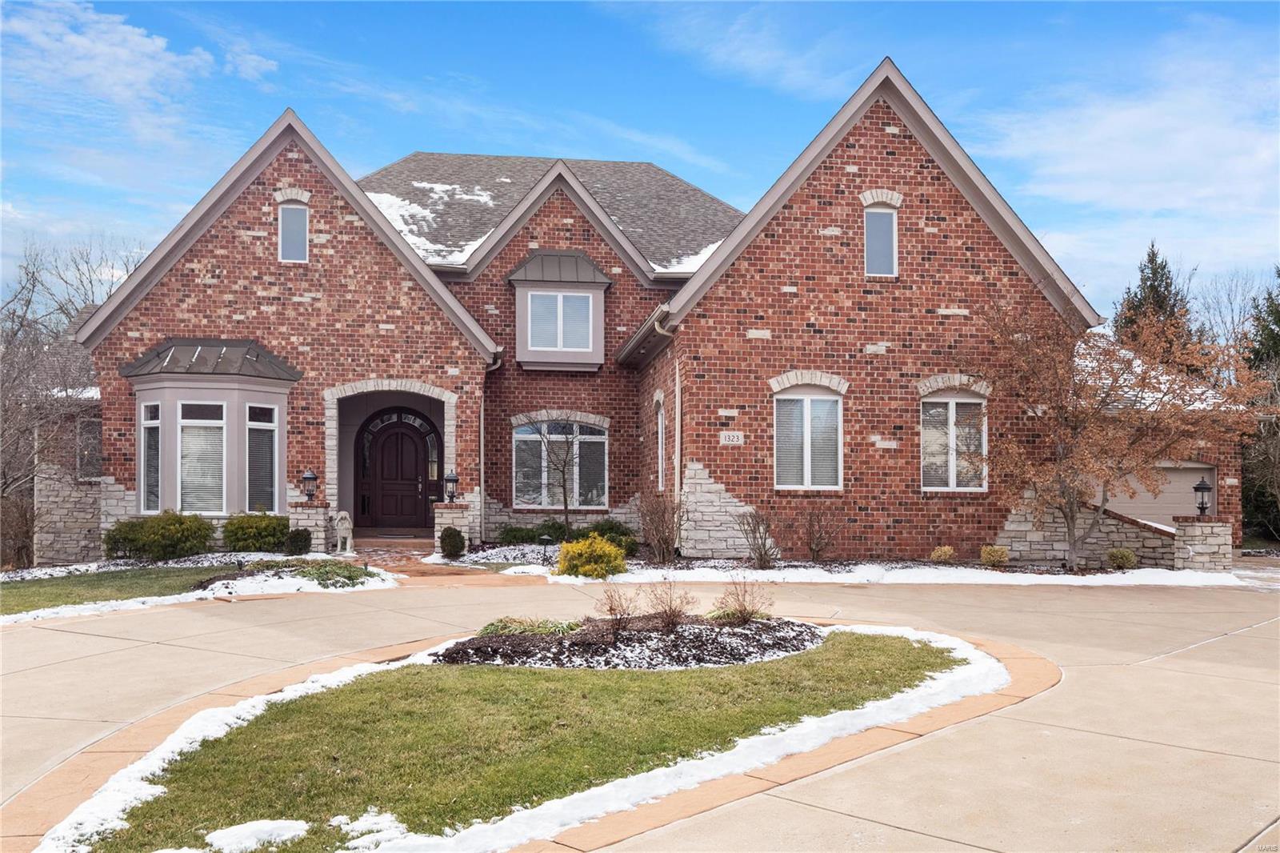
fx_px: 1066
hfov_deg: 61.9
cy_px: 426
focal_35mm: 30
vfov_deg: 43.6
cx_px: 640
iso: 400
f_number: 8
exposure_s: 1/250
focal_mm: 15
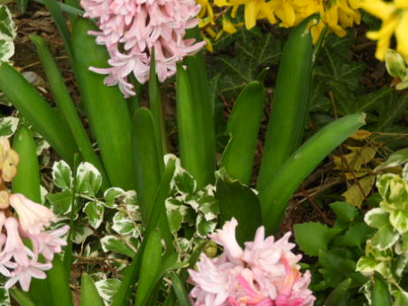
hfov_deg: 9.4
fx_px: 2476
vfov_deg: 7.1
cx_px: 226
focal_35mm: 210
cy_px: 203
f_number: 5.2
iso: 100
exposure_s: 1/250
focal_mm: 26.9
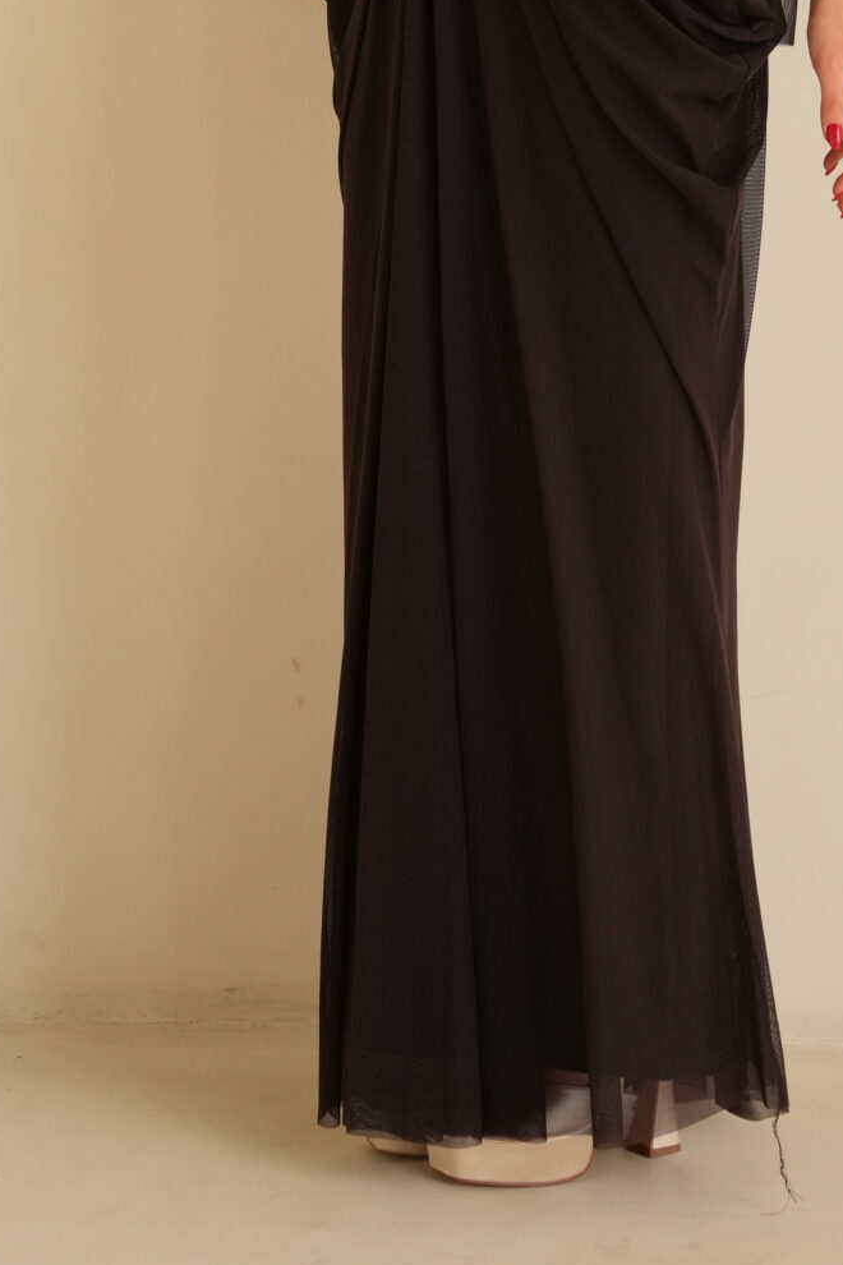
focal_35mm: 120
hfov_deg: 11.4
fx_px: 4225
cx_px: 542
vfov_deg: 16.7
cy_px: 5
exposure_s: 1/125
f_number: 4
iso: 640
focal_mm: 46.5
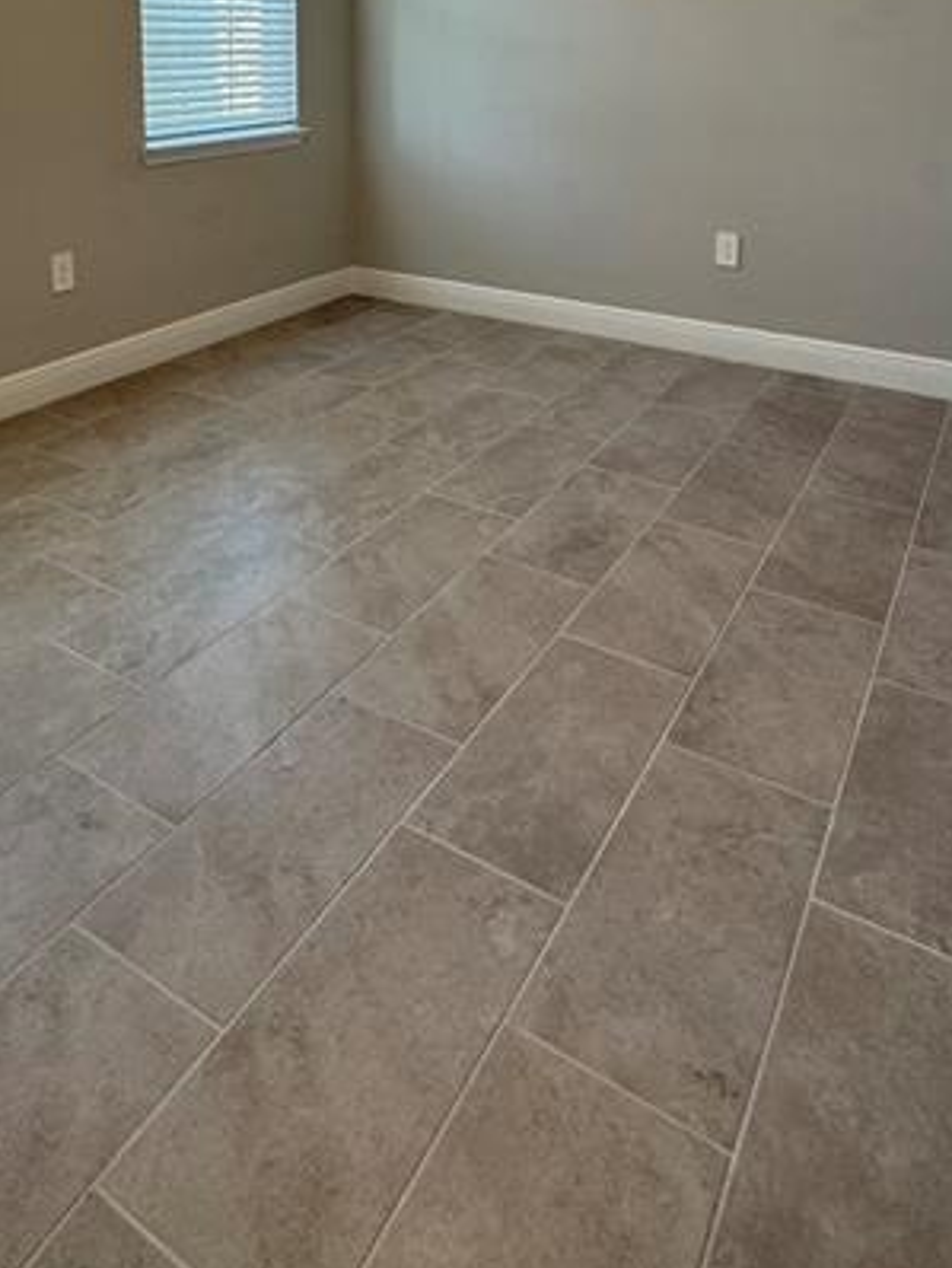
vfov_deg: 57.5
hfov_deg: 51.4
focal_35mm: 27
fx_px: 989
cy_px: 162
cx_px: 452
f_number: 2.2
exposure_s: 1/60
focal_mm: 2.22
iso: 160
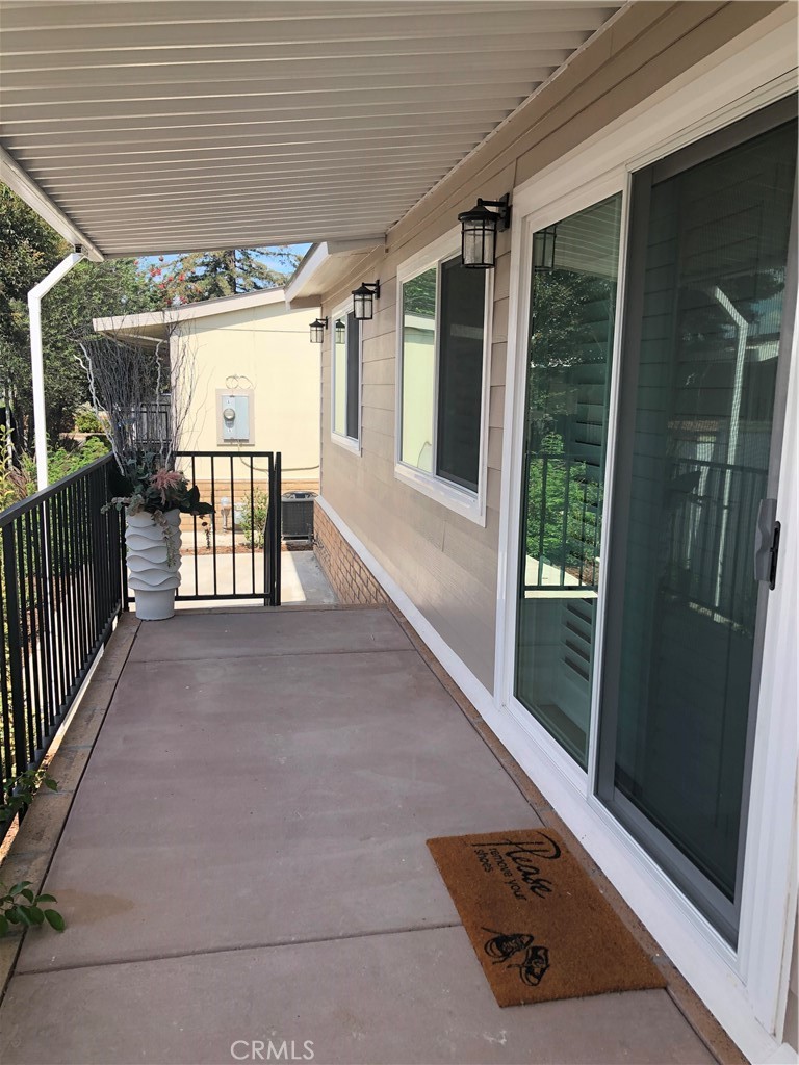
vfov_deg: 63.4
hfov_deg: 49.7
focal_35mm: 28
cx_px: 400
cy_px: 532
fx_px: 862
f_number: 1.8
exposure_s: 1/665
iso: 20
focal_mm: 3.99
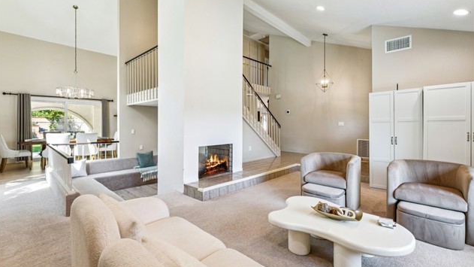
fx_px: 214
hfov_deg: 95.9
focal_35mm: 17
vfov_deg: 63.9
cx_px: 237
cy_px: 129
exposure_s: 1/4
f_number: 13
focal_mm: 16
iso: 100
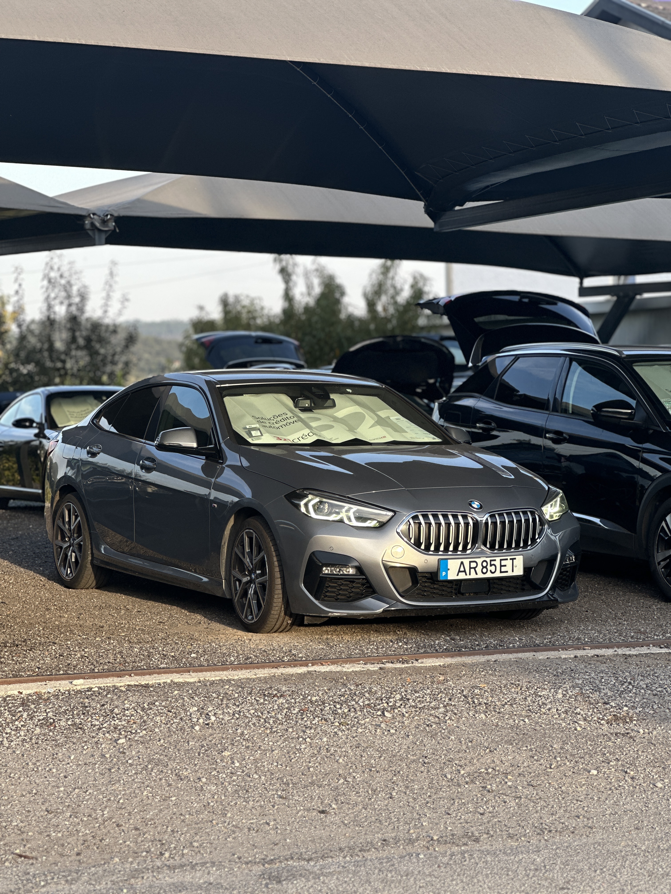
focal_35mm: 77
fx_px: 1990
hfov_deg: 19.1
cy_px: 447
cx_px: 336
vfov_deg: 25.3
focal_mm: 9
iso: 25
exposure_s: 1/121
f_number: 2.8
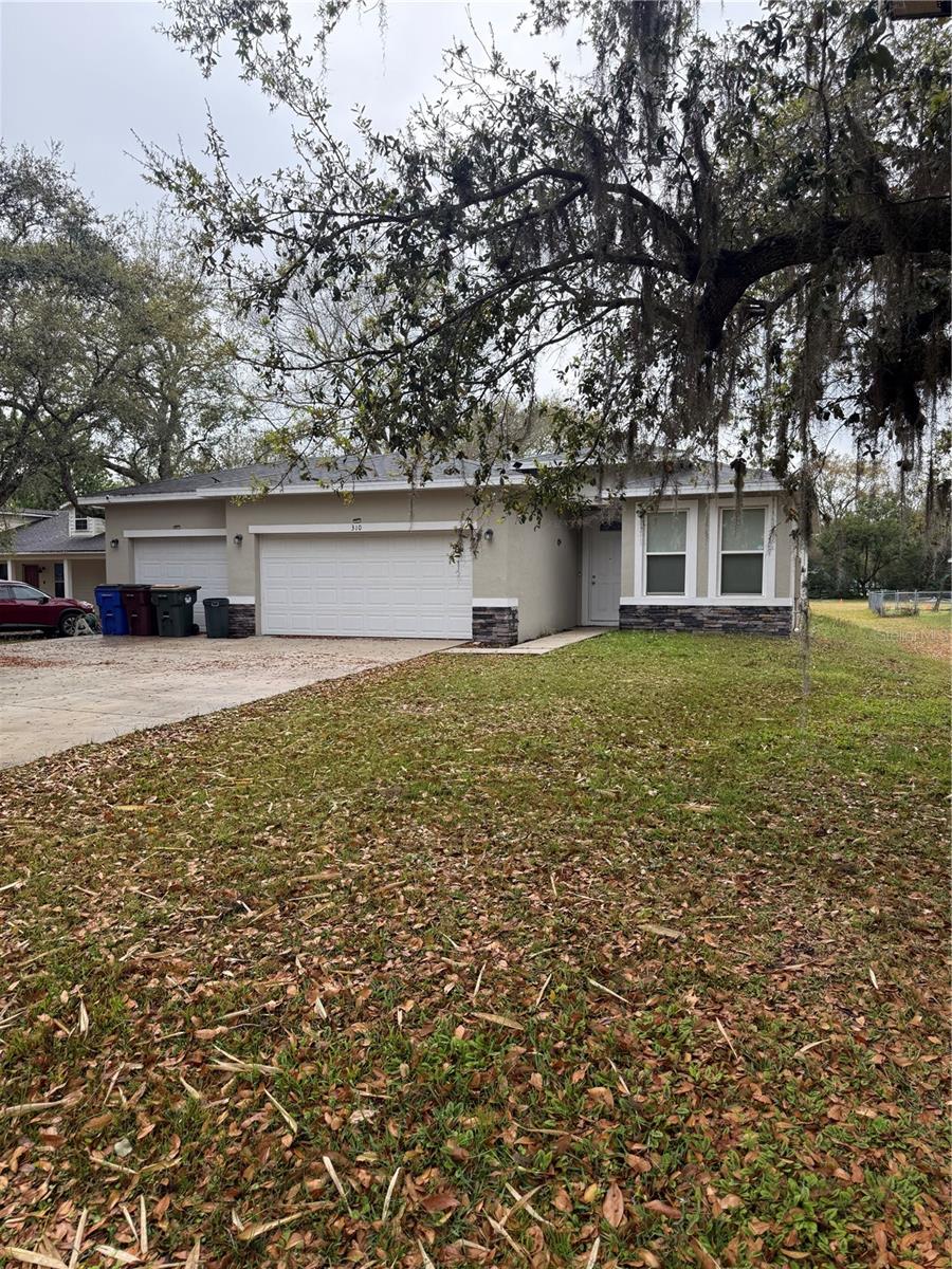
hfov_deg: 56.8
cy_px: 634
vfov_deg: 71.6
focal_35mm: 24
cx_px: 476
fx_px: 880
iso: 100
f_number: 1.78
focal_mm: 6.76
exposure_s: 1/878
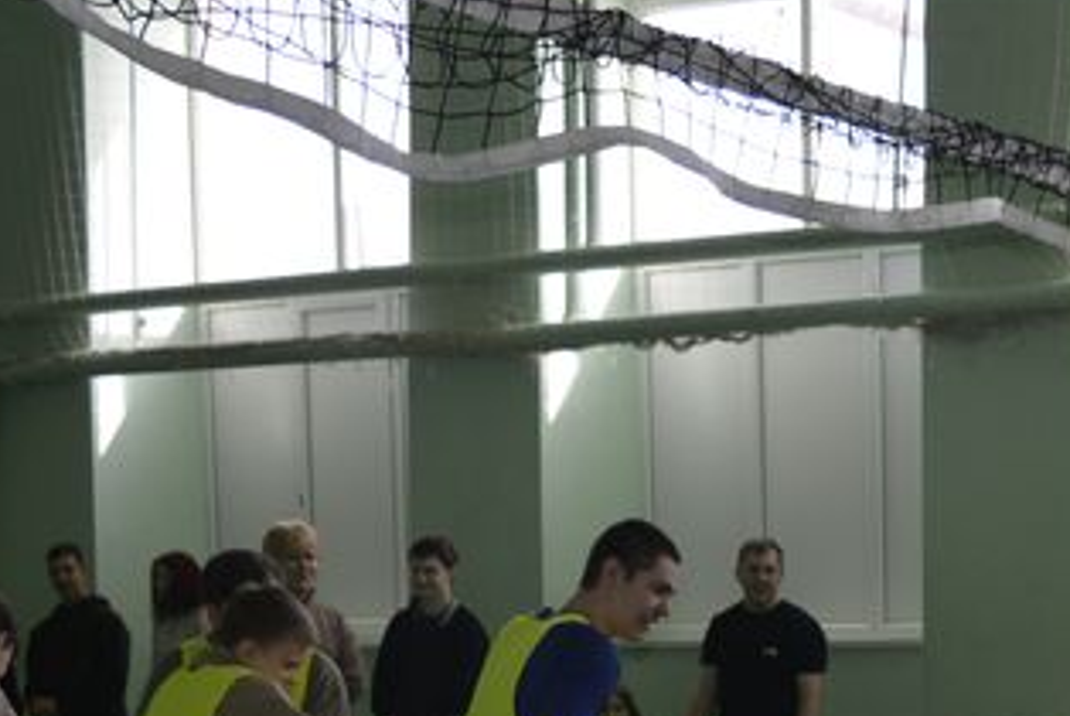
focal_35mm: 88
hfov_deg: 22.1
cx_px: 1107
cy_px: 840
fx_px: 2618
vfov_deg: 15.1
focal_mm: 18
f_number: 3.5
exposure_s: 1/200
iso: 140
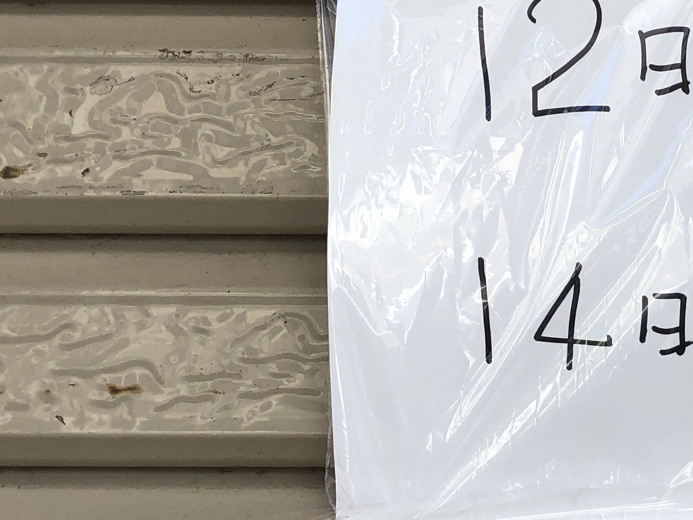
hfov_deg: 22.1
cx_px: 747
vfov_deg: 17.5
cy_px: 186
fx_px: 1682
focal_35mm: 84
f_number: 1.8
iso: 20
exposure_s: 1/414
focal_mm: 4
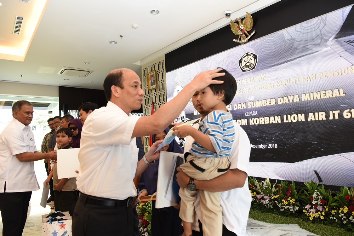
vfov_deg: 53.1
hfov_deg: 73.7
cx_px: 177
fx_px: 236
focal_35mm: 24
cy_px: 118
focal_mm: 24
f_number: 5.6
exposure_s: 1/100
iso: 1600
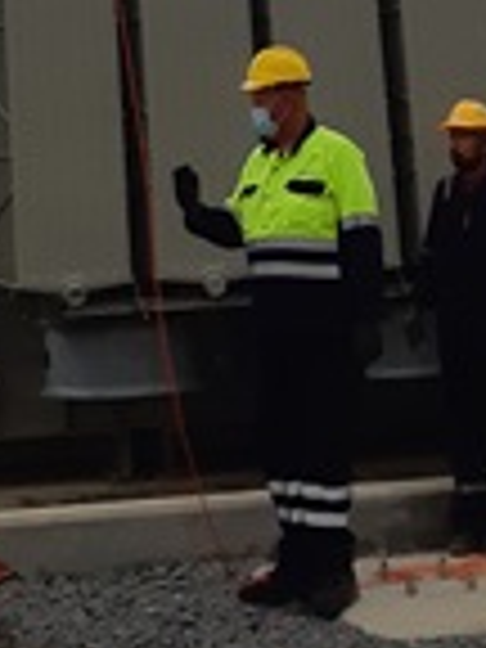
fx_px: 2527
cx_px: 9
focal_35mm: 135
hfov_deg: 10.9
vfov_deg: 13.1
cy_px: -549
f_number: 1.7
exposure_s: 1/5917
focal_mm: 3.93
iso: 40
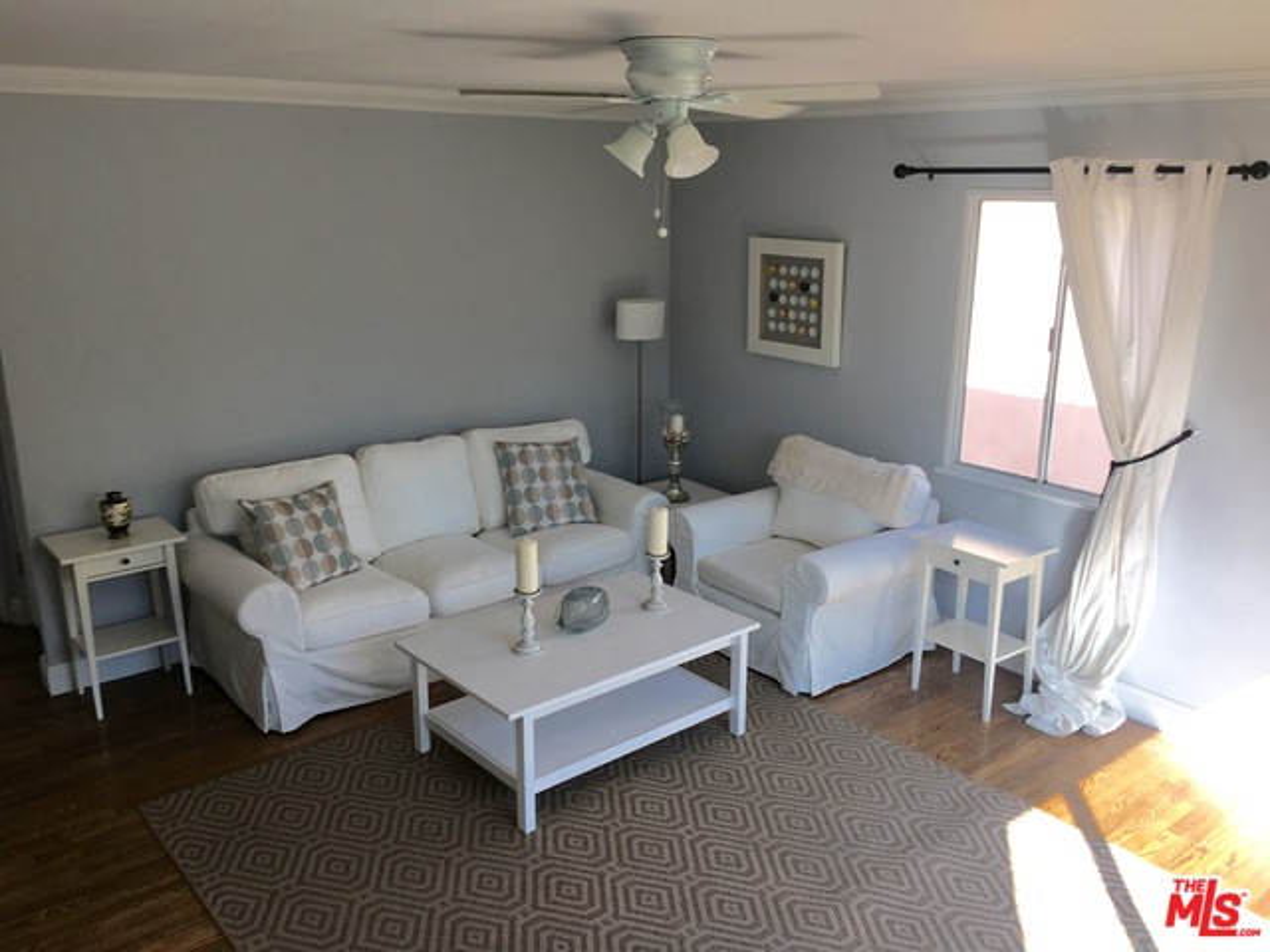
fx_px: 1064
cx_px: 635
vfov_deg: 48.2
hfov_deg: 61.7
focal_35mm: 29
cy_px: 476
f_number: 2.2
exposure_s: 1/155
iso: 25
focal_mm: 4.15
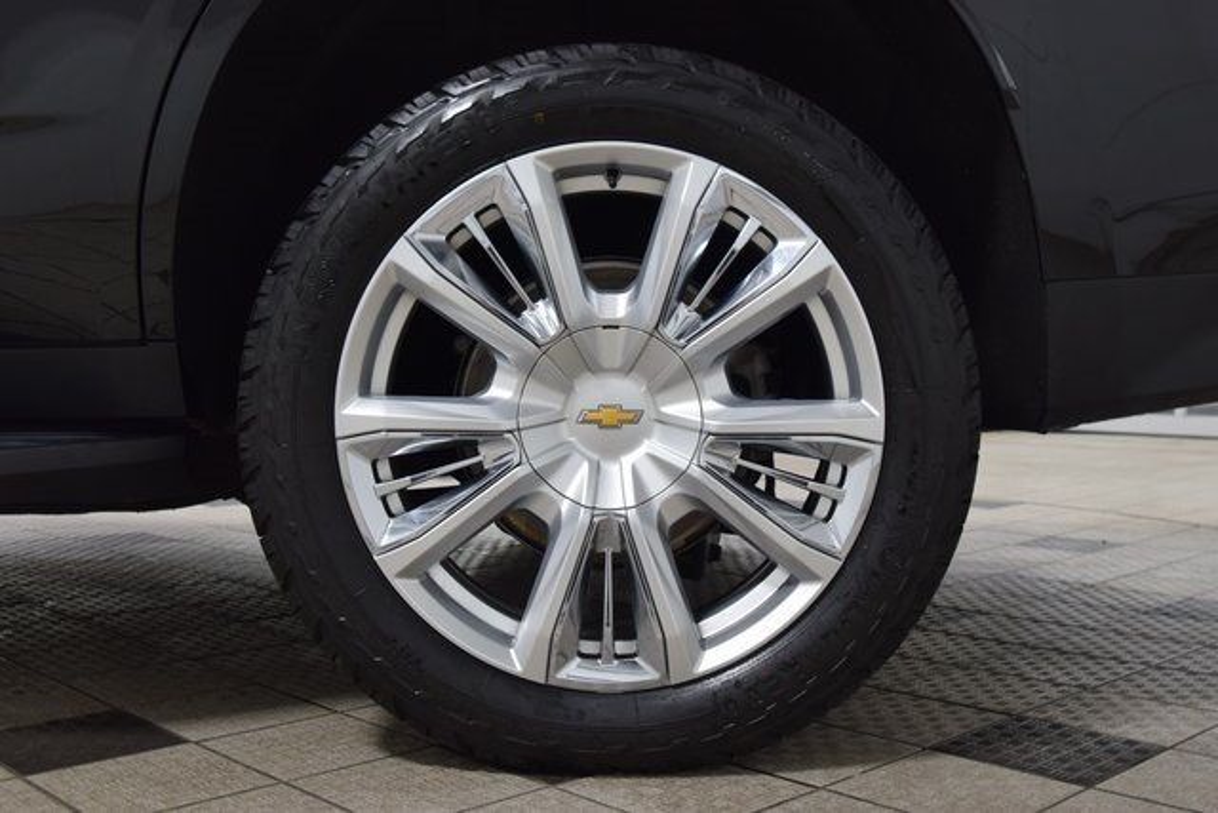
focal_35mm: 42
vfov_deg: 31.9
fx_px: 1421
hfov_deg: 46.4
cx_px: 609
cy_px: 406
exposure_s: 1/15
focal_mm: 28
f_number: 6.3
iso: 560
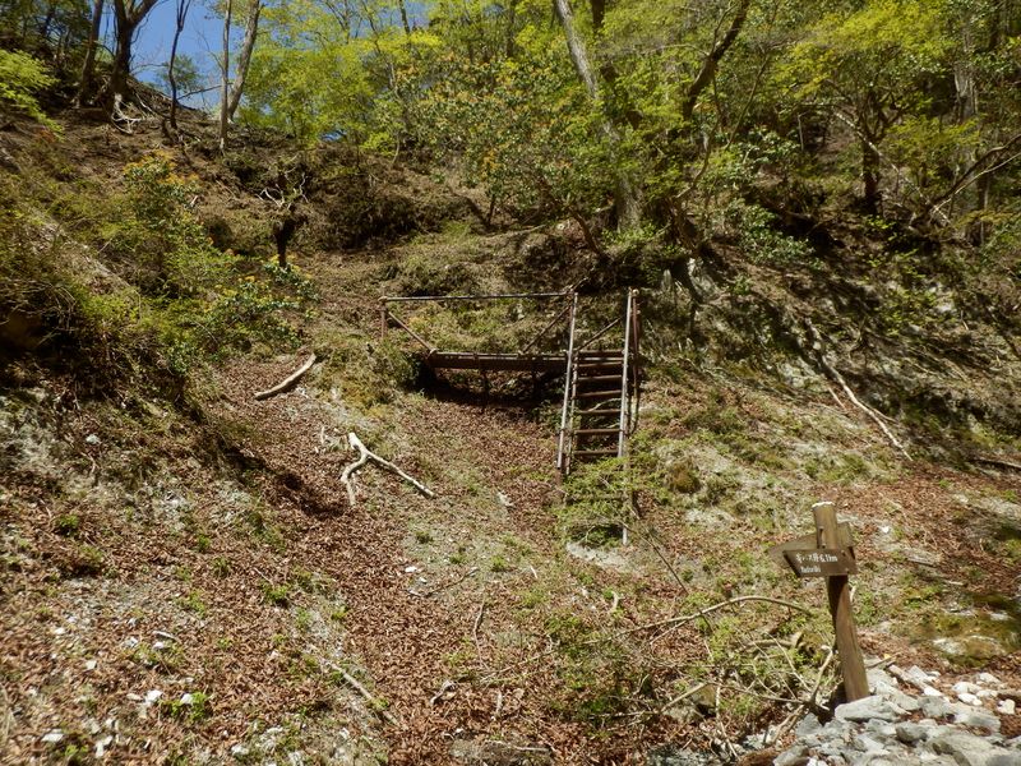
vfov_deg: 38.7
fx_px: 1091
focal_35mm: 37
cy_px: 383
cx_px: 510
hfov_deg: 50.1
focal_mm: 6.6
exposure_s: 1/500
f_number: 3.9
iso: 80
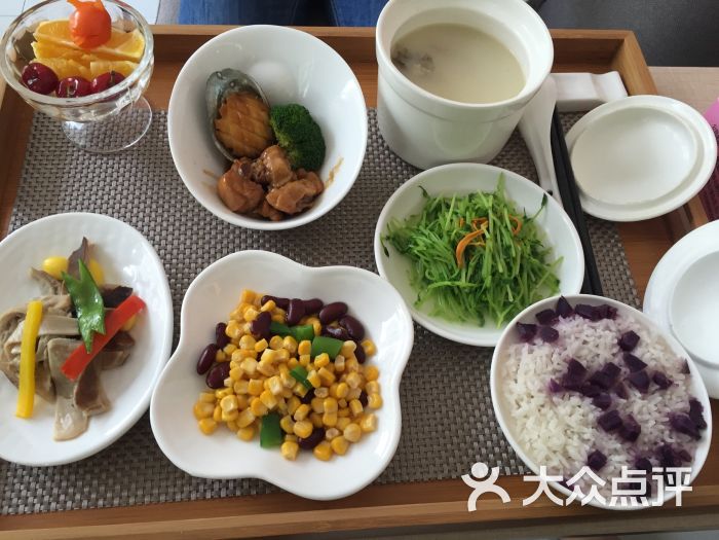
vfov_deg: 48.2
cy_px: 270
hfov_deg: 61.7
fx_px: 602
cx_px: 360
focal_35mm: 29
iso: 50
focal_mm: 4.15
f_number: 2.2
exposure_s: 1/33
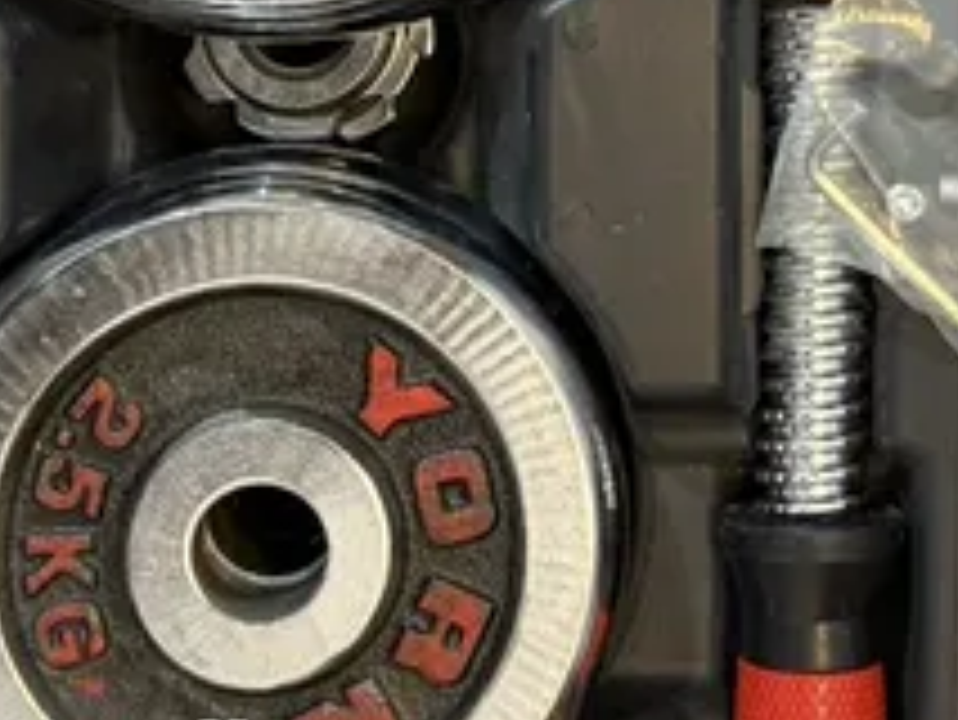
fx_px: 2160
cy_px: -32
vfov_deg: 18.3
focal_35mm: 78
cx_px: 922
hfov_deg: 24.1
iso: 250
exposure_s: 1/50
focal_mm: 5.96
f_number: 1.6
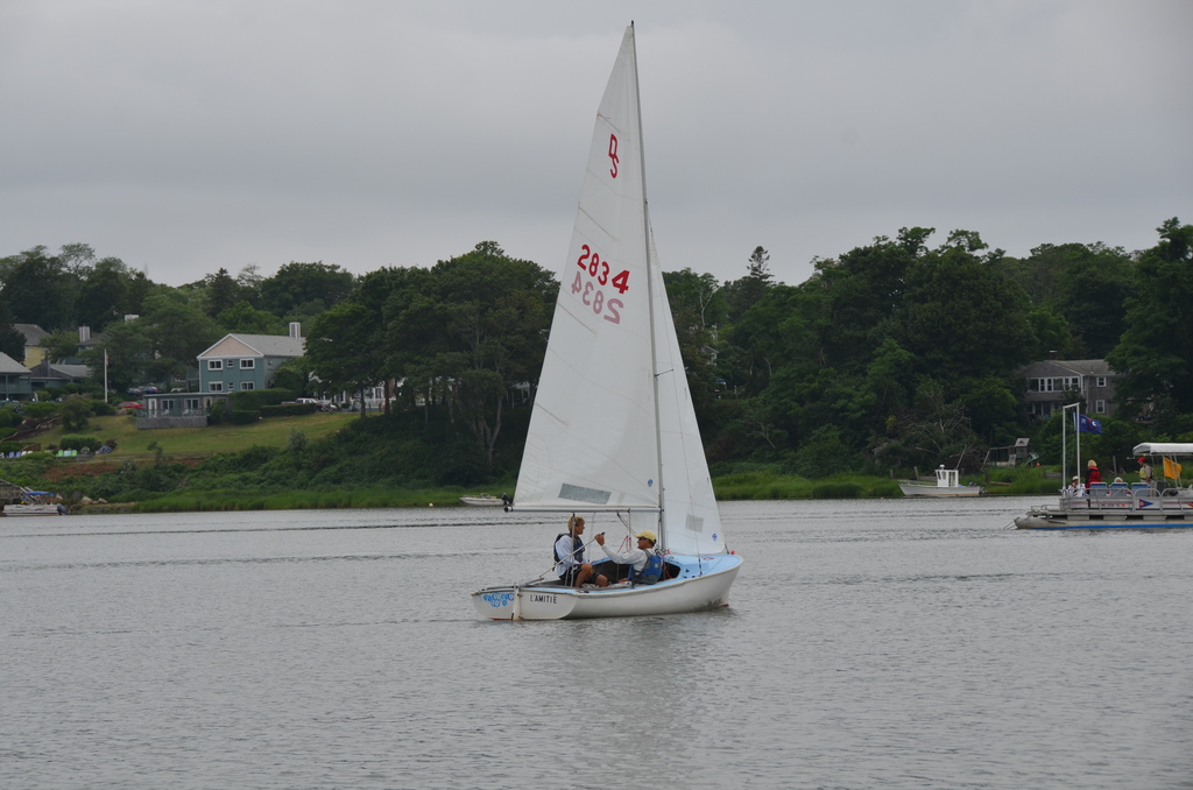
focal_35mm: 123
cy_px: 395
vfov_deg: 11.1
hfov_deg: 16.7
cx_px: 596
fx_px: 4067
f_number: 8
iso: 140
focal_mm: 82
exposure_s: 1/250
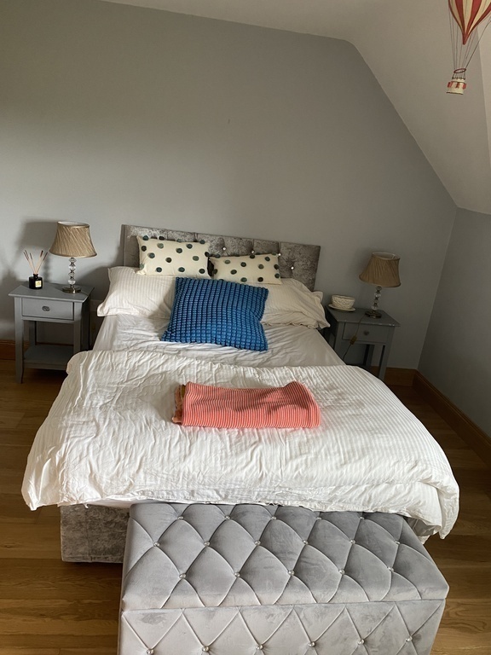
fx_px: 492
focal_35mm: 26
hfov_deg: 53.1
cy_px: 328
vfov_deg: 67.3
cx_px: 246
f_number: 1.8
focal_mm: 4.25
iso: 160
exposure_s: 1/60
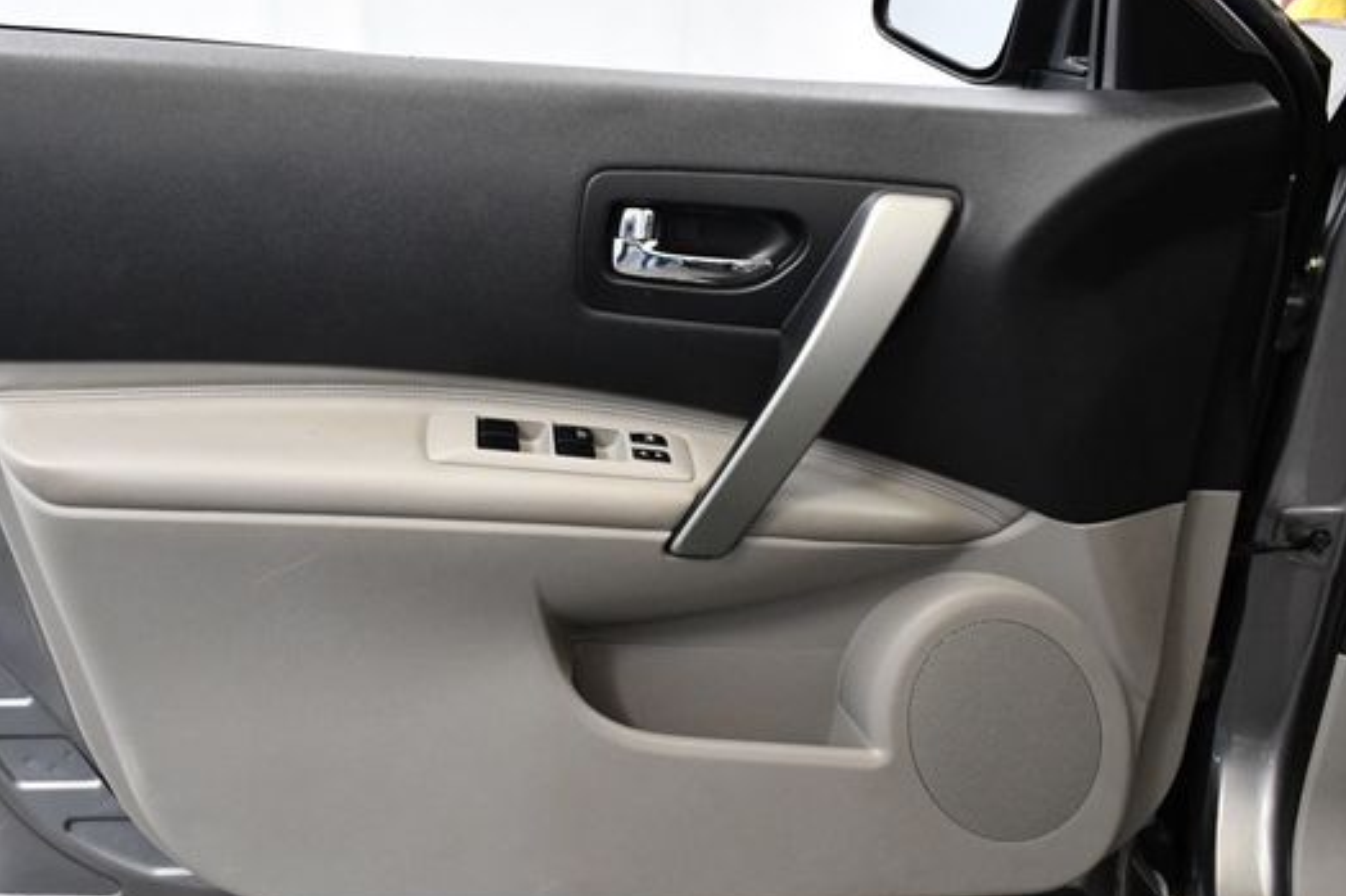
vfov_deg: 30.4
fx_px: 1644
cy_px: 537
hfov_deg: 44.4
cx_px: 570
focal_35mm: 44
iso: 1800
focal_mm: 18
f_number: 3.5
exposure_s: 1/125
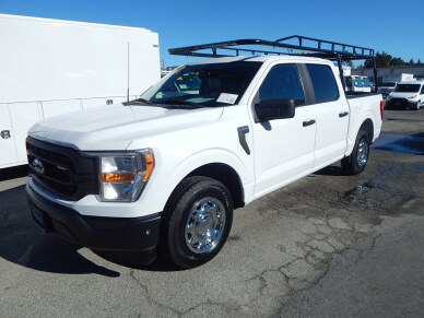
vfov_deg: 54.9
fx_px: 306
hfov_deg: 69.4
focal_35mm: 25
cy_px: 159
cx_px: 212
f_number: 6.1
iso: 125
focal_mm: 4.5
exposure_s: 1/1500
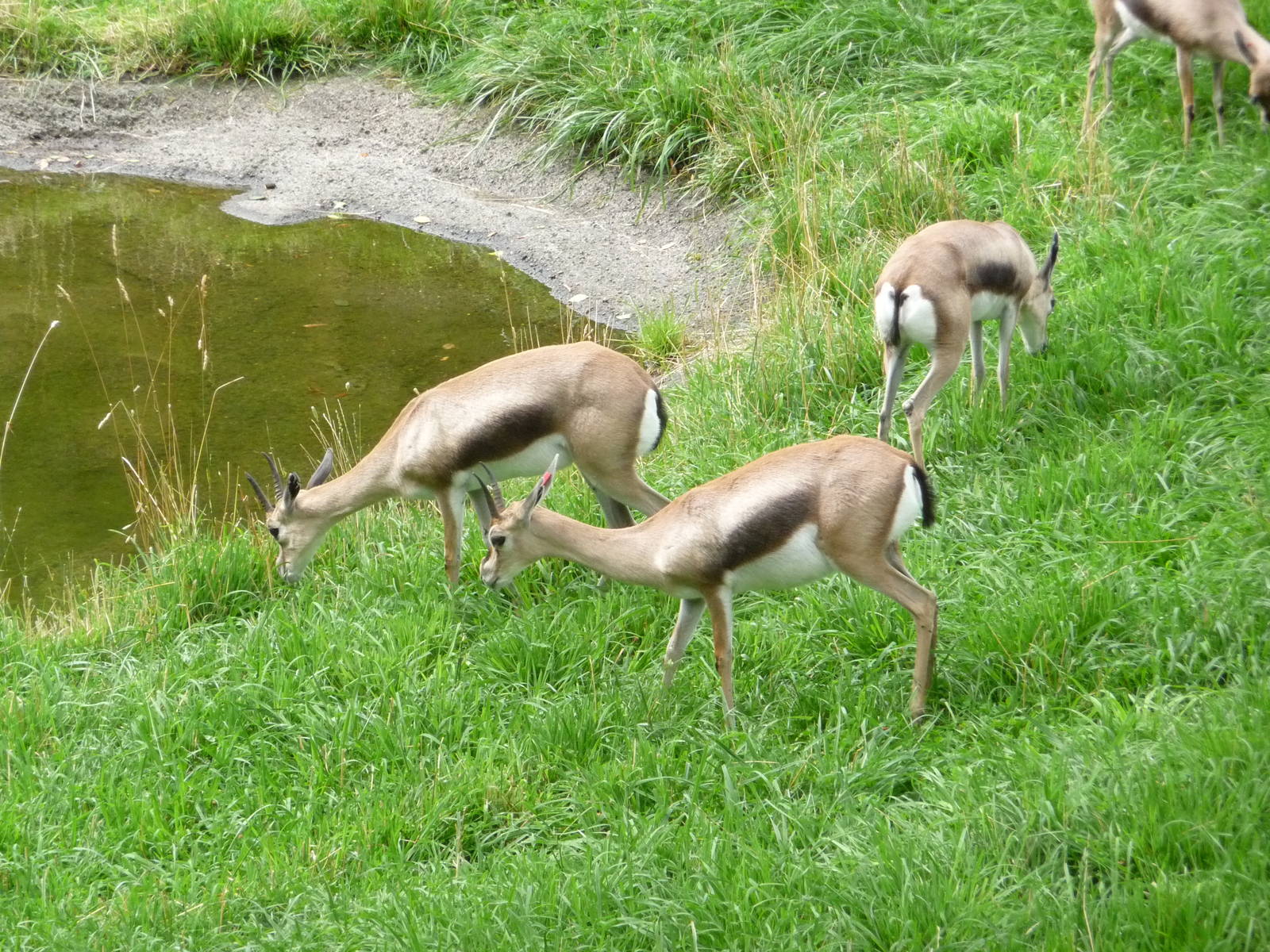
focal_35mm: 256
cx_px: 635
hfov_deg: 7.7
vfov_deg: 5.8
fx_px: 9392
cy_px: 476
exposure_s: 1/200
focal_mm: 44
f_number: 4.9
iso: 400
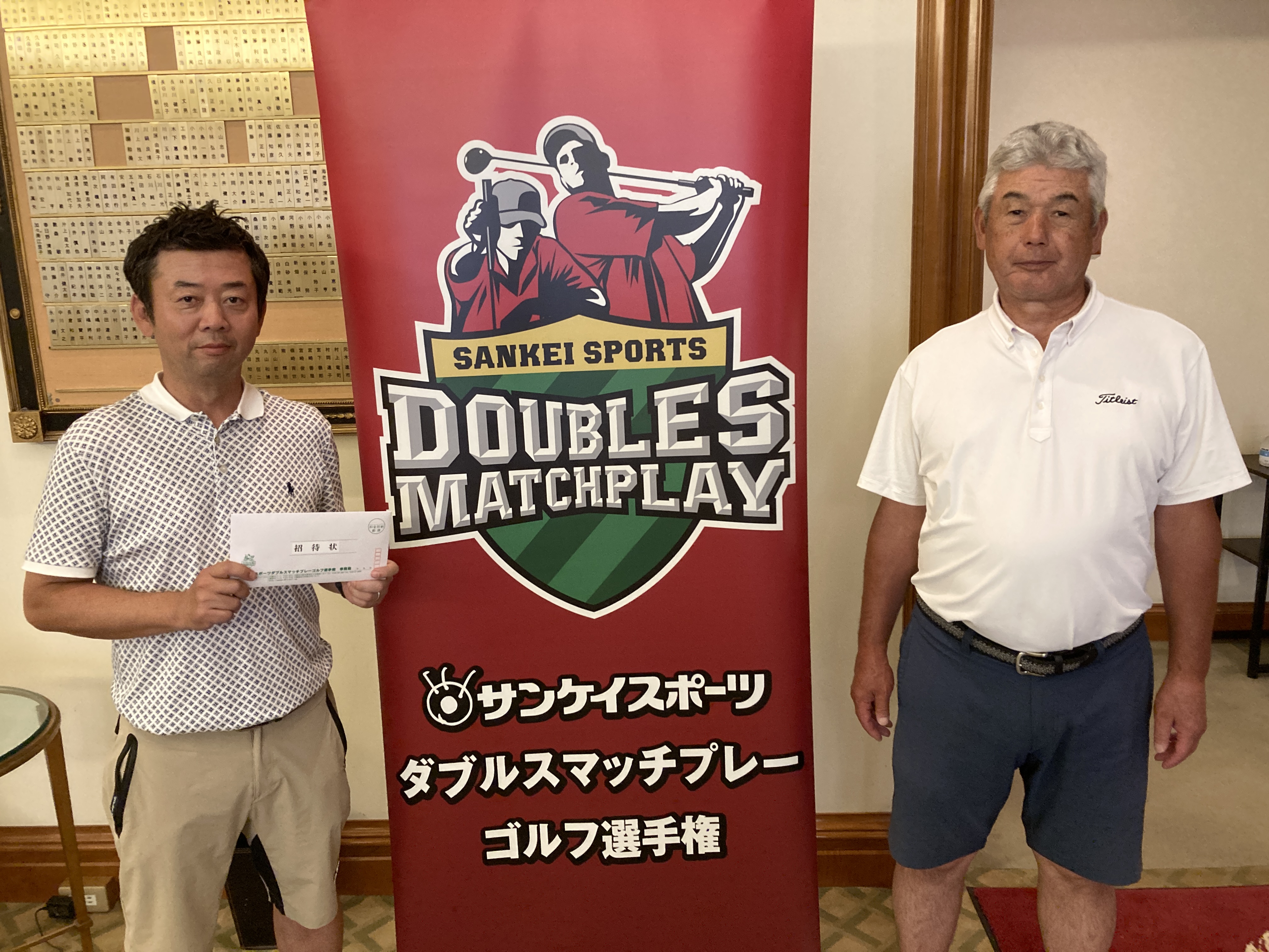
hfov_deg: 63.4
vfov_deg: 49.7
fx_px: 1026
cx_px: 634
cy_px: 476
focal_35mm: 28
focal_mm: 3.99
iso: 250
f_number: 1.8
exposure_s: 1/33
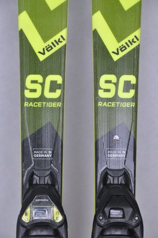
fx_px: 1039
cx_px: 79
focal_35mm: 158
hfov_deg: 8.7
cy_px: 119
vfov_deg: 13.1
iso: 3200
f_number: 8
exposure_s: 1/125
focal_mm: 105
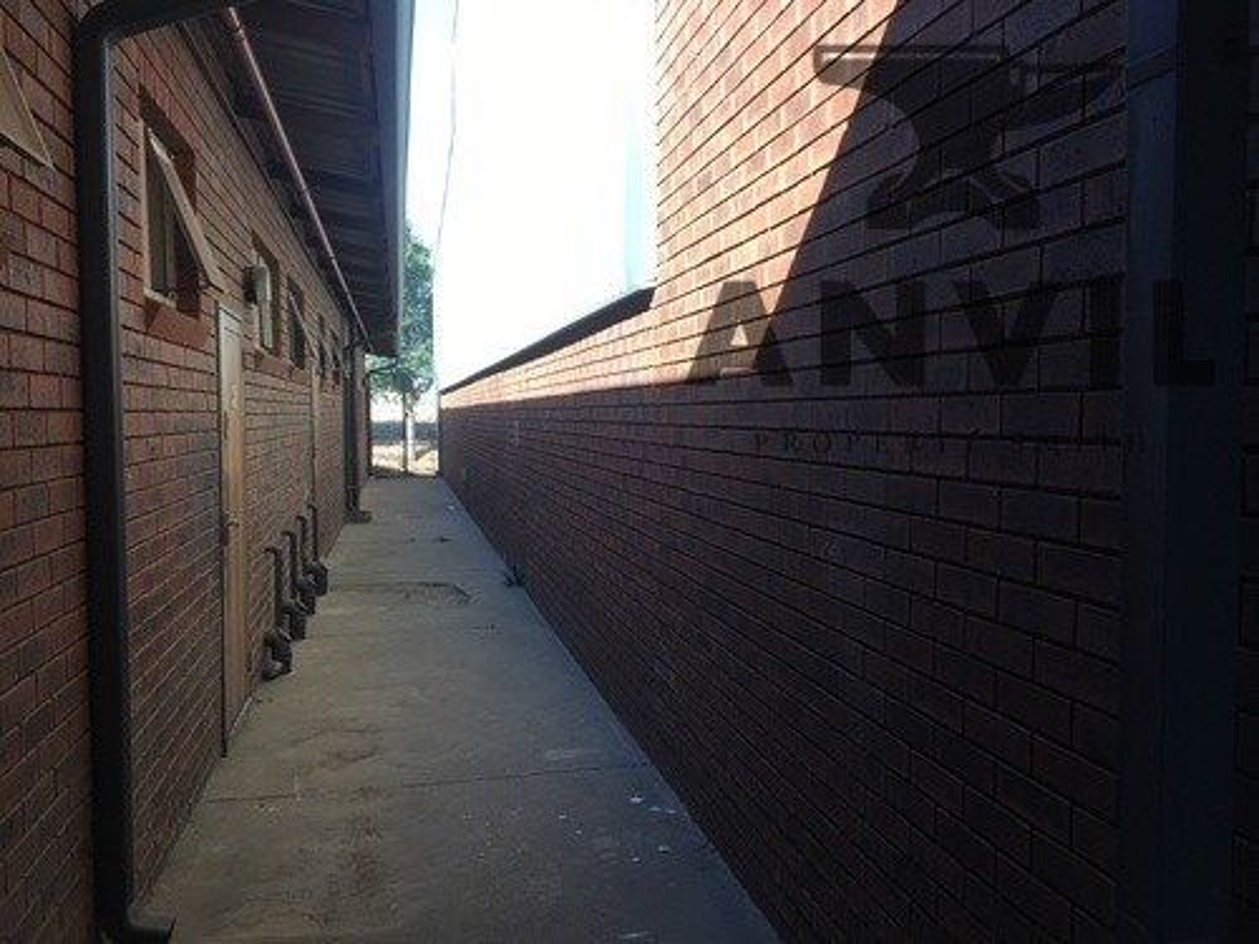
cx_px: 630
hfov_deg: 61.7
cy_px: 472
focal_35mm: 29
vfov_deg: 48.2
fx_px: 1055
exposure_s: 1/189
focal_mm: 4.15
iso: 25
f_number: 2.2
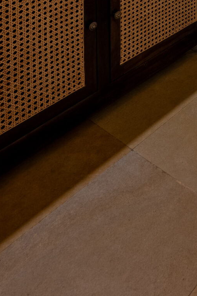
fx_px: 386
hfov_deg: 22.0
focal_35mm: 47
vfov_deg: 26.0
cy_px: -179
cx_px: 320
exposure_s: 1/1.67
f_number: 11
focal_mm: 14
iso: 160
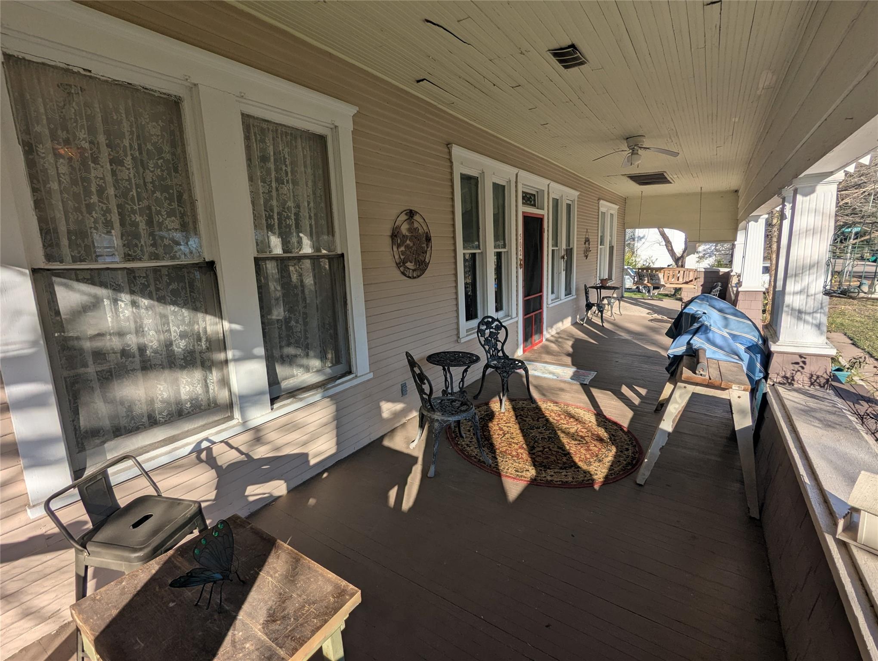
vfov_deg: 78.2
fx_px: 406
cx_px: 439
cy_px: 330
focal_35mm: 16
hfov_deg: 94.4
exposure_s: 1/1403
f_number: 2.2
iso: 51
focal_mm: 2.35
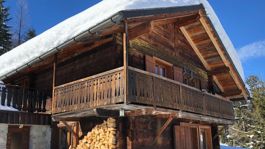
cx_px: 129
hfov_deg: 61.0
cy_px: 98
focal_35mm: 32
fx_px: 225
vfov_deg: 36.4
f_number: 1.8
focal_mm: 4
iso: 20
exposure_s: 1/979
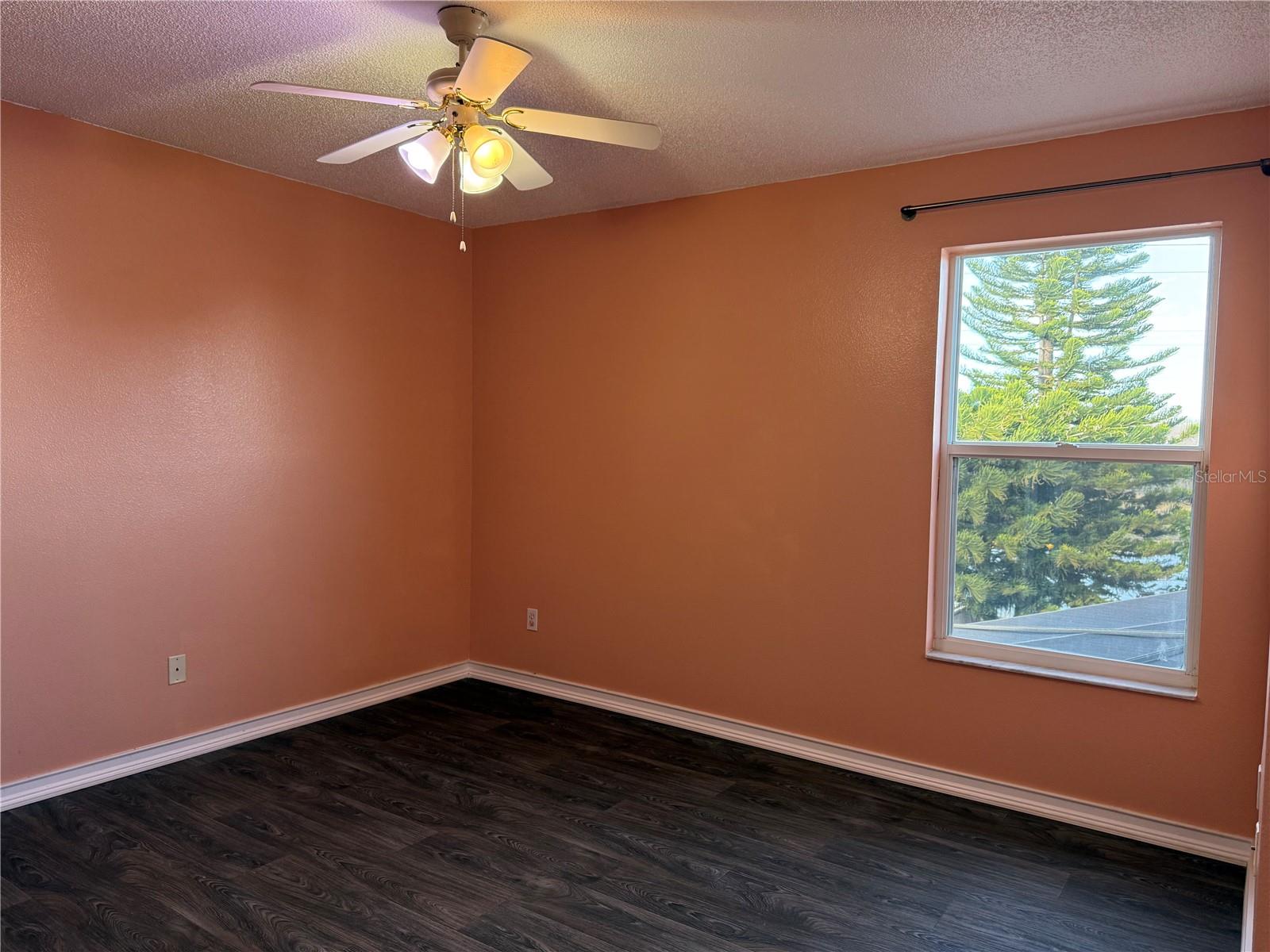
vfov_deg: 56.8
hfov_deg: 71.6
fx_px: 881
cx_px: 635
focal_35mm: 24
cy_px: 476
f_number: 1.78
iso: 200
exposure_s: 1/123
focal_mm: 6.76
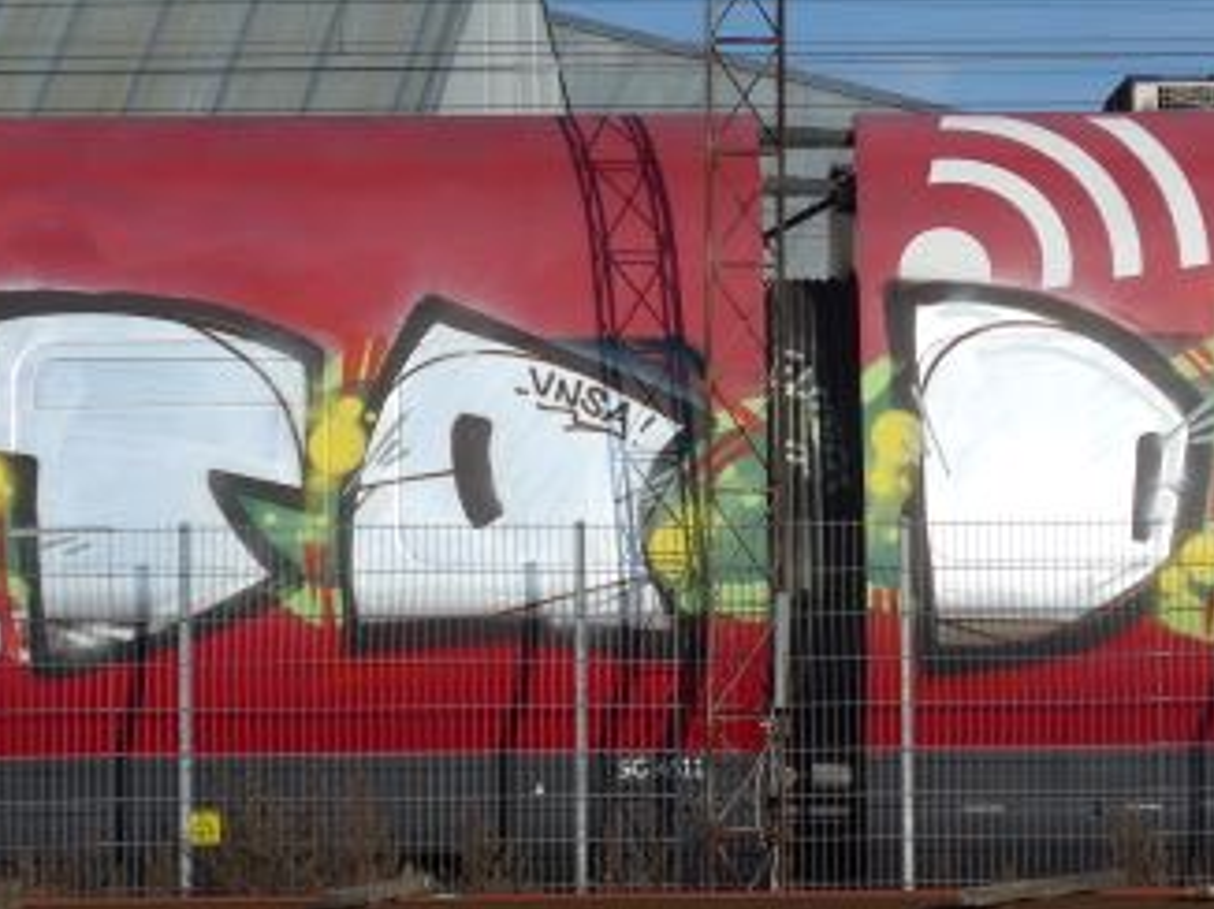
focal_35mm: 149
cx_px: 760
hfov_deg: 13.3
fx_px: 5222
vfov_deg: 9.9
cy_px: 512
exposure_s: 1/1300
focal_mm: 19.2
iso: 80
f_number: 4.7
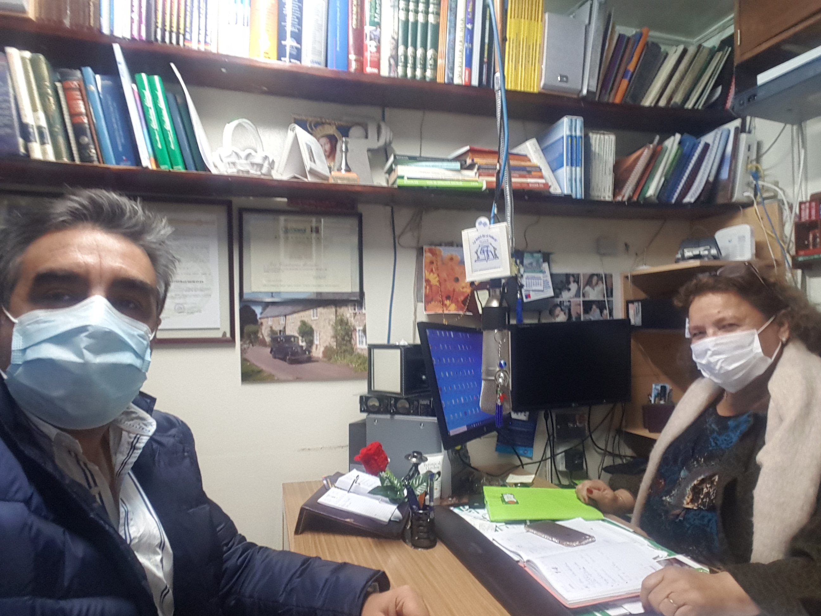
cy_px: 308
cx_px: 410
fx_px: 498
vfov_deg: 63.4
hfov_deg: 79.0
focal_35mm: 21
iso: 160
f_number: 1.7
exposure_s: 1/33
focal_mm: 2.1
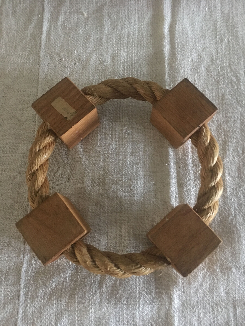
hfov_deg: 48.2
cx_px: 122
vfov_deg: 61.7
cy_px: 163
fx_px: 274
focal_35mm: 29
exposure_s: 1/4
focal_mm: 4.15
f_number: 2.2
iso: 125
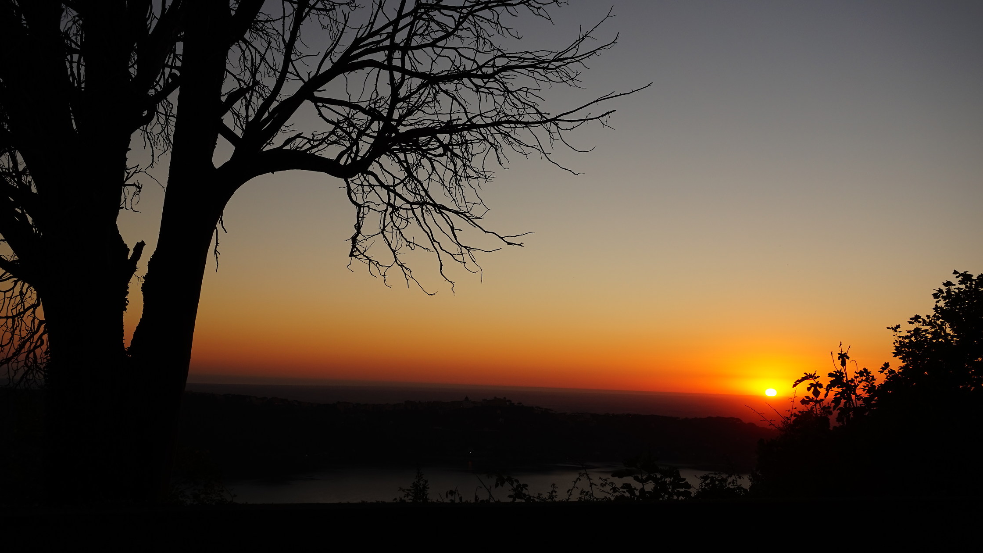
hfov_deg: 54.0
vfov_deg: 32.0
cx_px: 467
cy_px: 294
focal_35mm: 37
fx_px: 964
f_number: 5.6
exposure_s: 1/200
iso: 100
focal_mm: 22
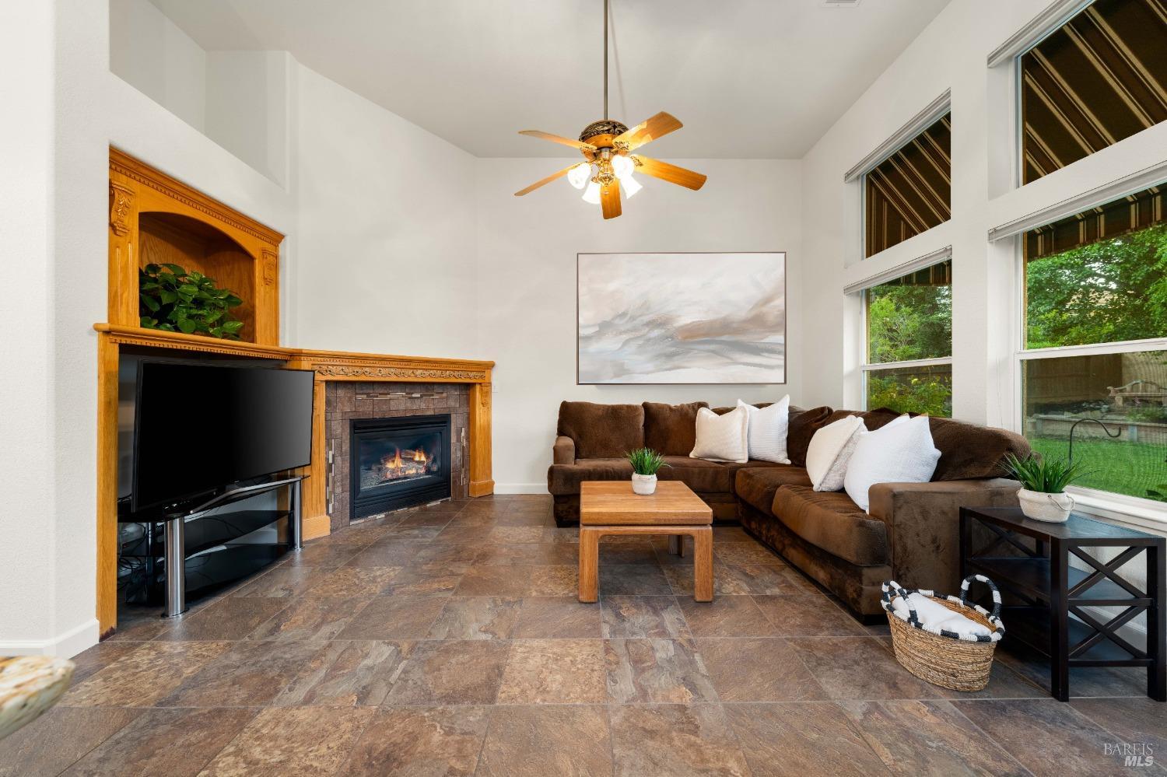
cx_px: 584
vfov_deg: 81.2
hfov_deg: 104.3
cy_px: 388
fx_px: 454
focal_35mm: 14
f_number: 9
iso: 320
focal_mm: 14
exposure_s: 1.6
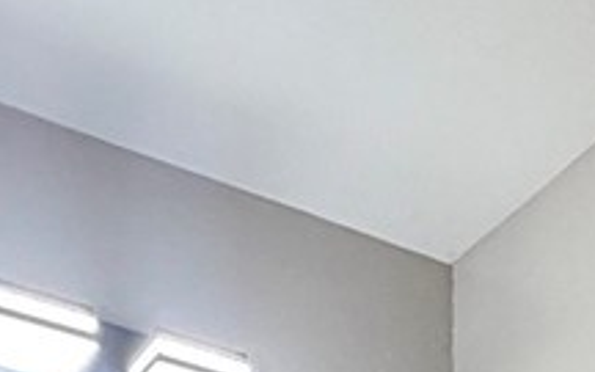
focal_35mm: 110
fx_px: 1784
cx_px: 810
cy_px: 1251
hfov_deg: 17.6
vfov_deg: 8.8
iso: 200
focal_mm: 2.22
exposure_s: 1/120
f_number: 2.2
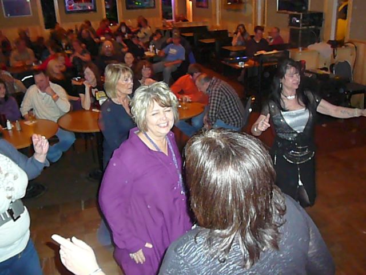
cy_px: 138
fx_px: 370
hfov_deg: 52.6
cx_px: 183
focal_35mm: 35
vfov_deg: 40.7
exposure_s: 1/8
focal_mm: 5.2
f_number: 2.8
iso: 800
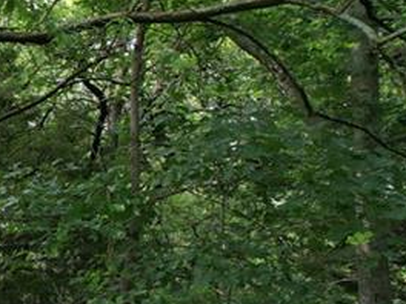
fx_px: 962
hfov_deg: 18.8
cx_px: -312
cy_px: 325
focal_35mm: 82
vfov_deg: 17.4
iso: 100
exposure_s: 1/160
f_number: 2.8
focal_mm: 8.38
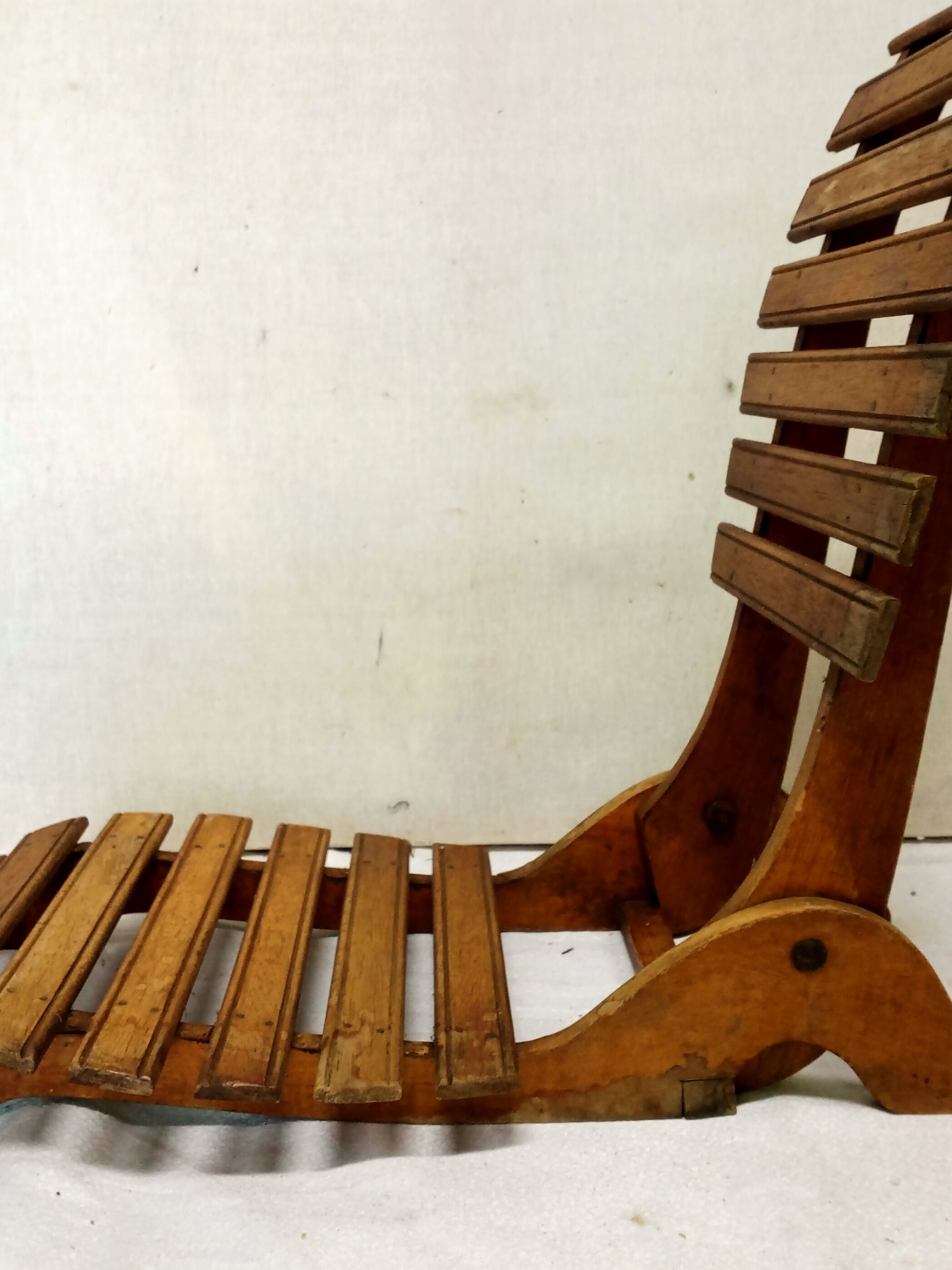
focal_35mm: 41
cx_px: 429
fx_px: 1503
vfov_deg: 45.8
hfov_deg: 35.1
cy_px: 641
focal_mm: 4.05
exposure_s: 1/33.3
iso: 607
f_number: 1.8
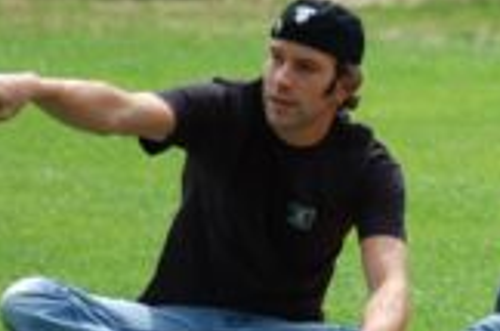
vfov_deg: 2.2
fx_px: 8724
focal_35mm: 630
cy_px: 257
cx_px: 591
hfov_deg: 3.3
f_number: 4.5
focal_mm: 150
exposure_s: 1/1000
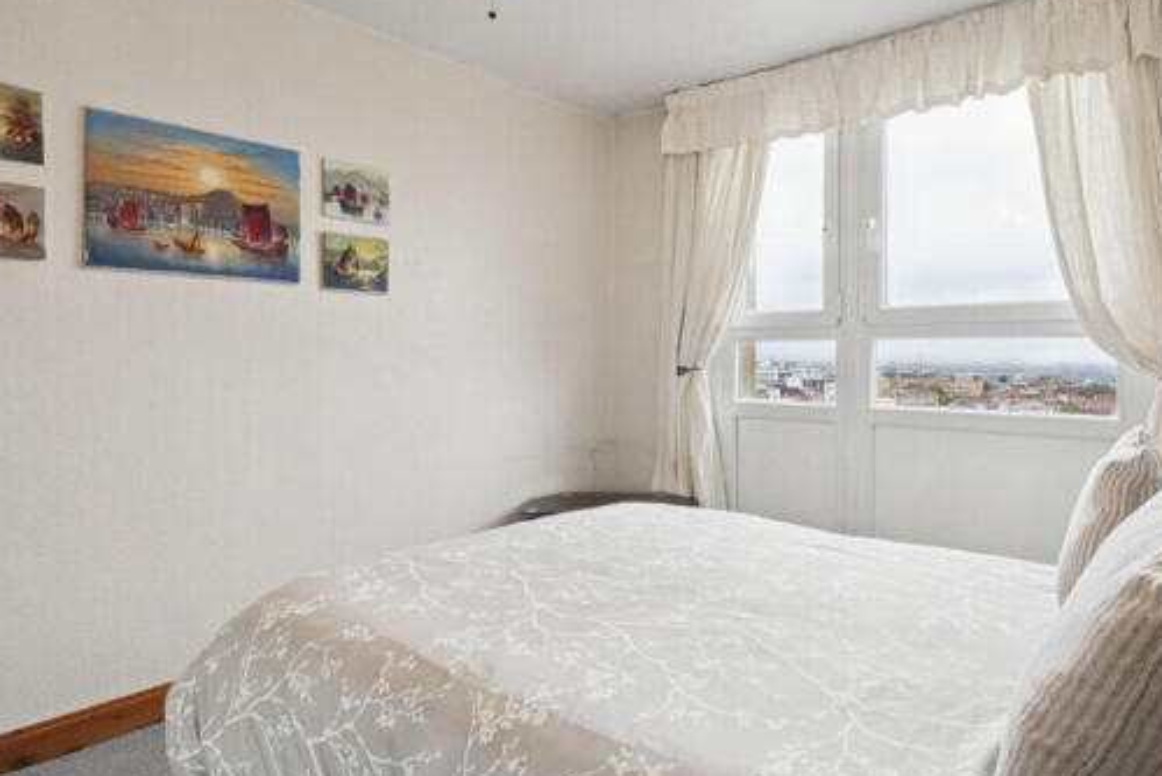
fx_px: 699
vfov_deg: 58.0
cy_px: 365
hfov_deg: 79.1
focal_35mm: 22
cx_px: 651
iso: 640
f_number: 8
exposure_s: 1/200
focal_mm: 11
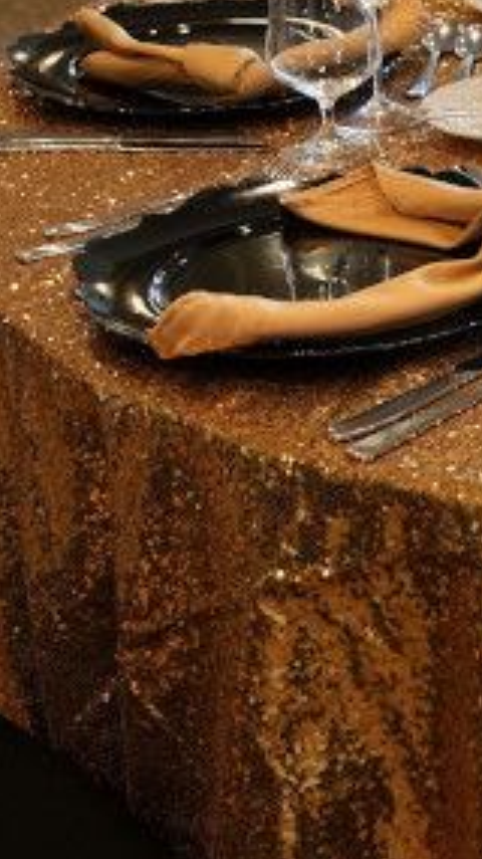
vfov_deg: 19.7
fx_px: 2412
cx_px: 958
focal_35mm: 106
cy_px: 45
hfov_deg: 10.5
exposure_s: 1/80
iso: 1250
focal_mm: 24
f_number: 4.5
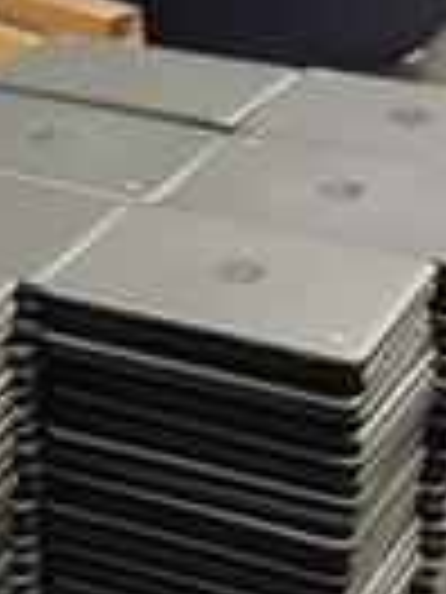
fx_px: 2491
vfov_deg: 13.6
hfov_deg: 10.1
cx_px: -11
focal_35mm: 145
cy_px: 281
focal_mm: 6
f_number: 2.4
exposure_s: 1/30
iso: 100
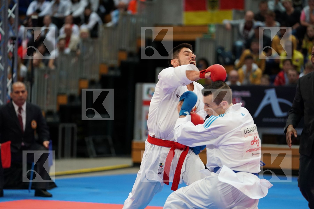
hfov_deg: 13.9
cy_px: 104
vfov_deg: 9.3
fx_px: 1291
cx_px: 157
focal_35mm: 148
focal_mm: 148
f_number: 2.8
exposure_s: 1/1000
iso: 2000
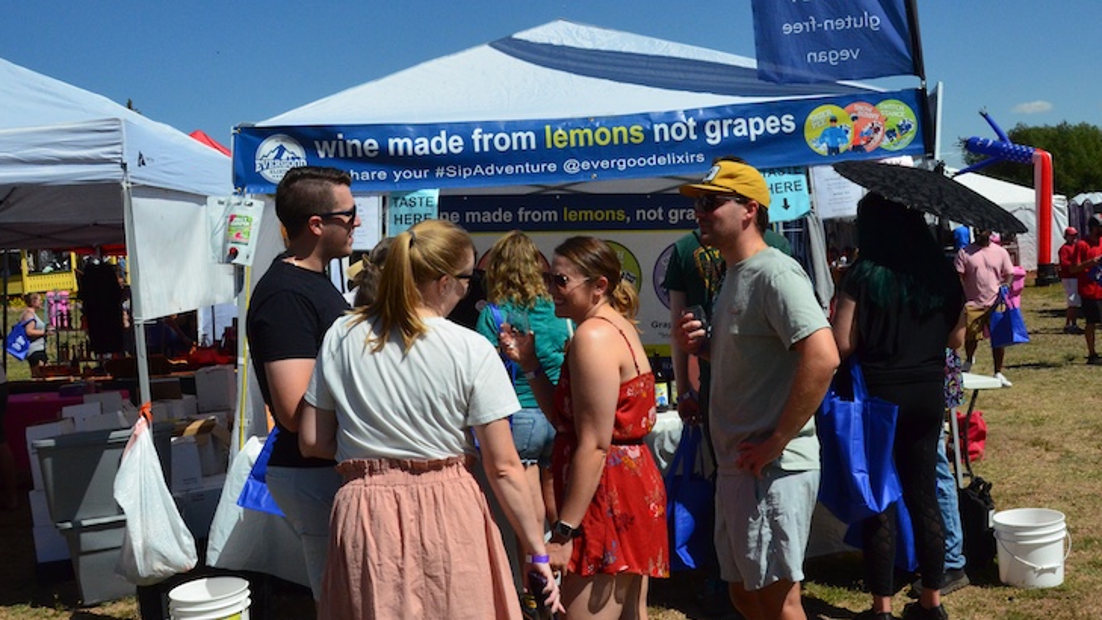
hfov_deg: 47.2
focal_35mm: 43
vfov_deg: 27.7
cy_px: 283
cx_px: 627
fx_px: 1256
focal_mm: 20
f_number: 14
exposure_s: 1/2000
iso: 1600
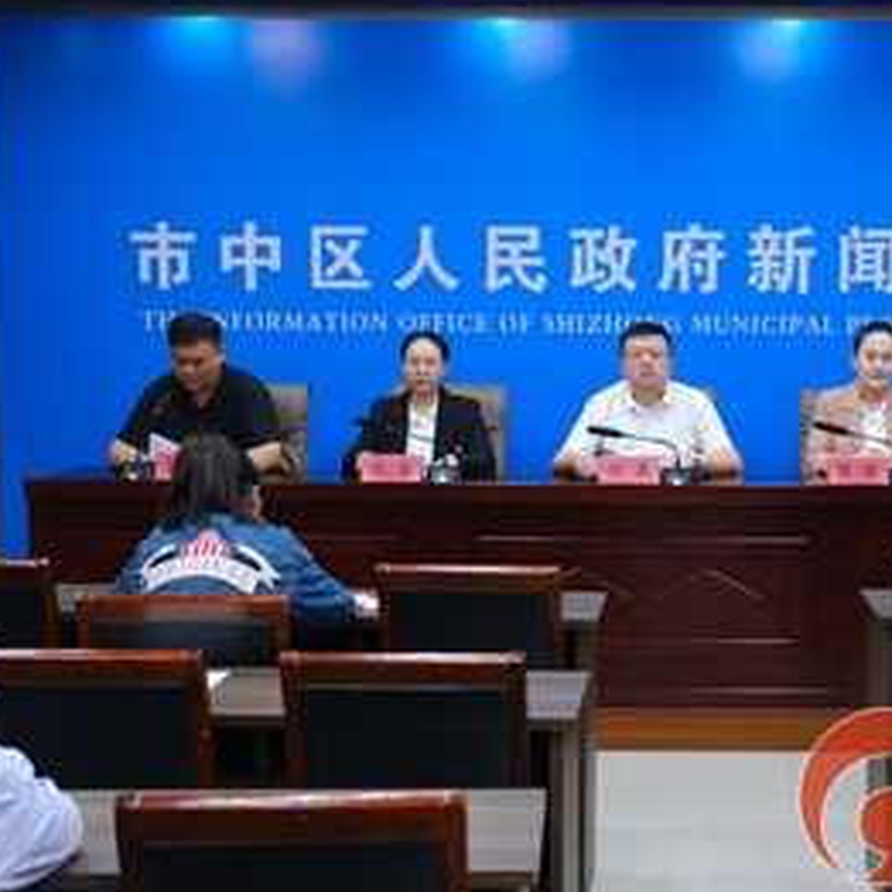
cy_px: 449
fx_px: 1633
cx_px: 663
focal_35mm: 56
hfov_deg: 30.1
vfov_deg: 30.6
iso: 1600
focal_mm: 28.9
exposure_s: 1/125
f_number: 4
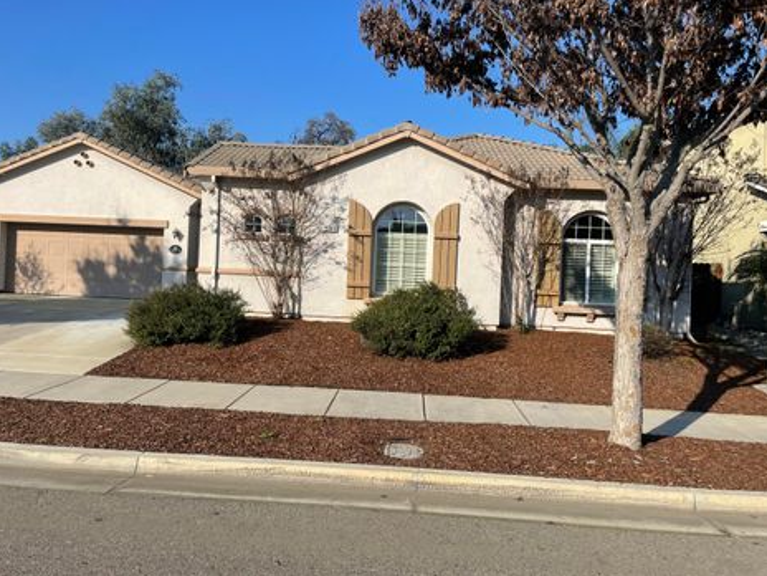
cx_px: 357
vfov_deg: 49.7
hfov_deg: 63.4
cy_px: 271
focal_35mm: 28
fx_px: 620
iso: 32
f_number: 1.6
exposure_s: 1/4132
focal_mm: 4.2
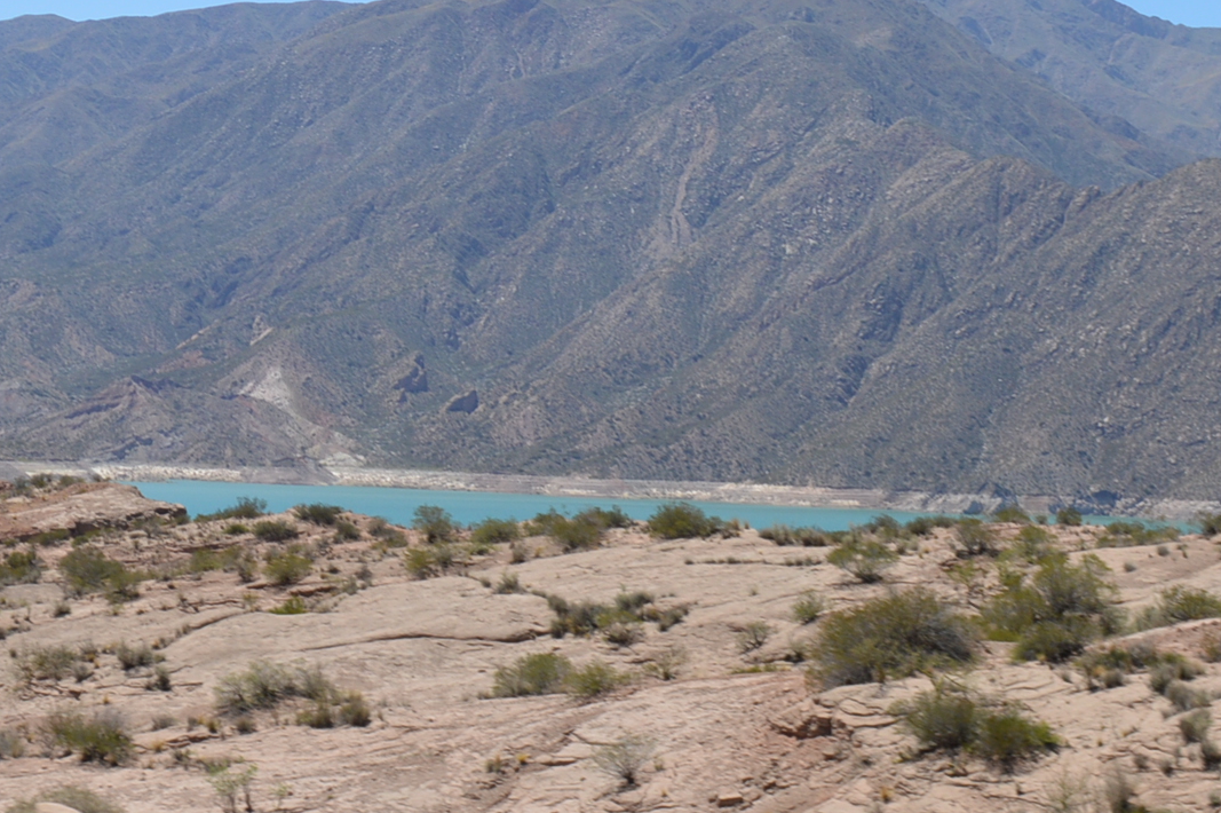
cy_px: 88
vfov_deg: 14.5
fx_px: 3152
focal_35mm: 93
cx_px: 328
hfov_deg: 21.8
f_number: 8
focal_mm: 22
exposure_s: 1/250
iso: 100
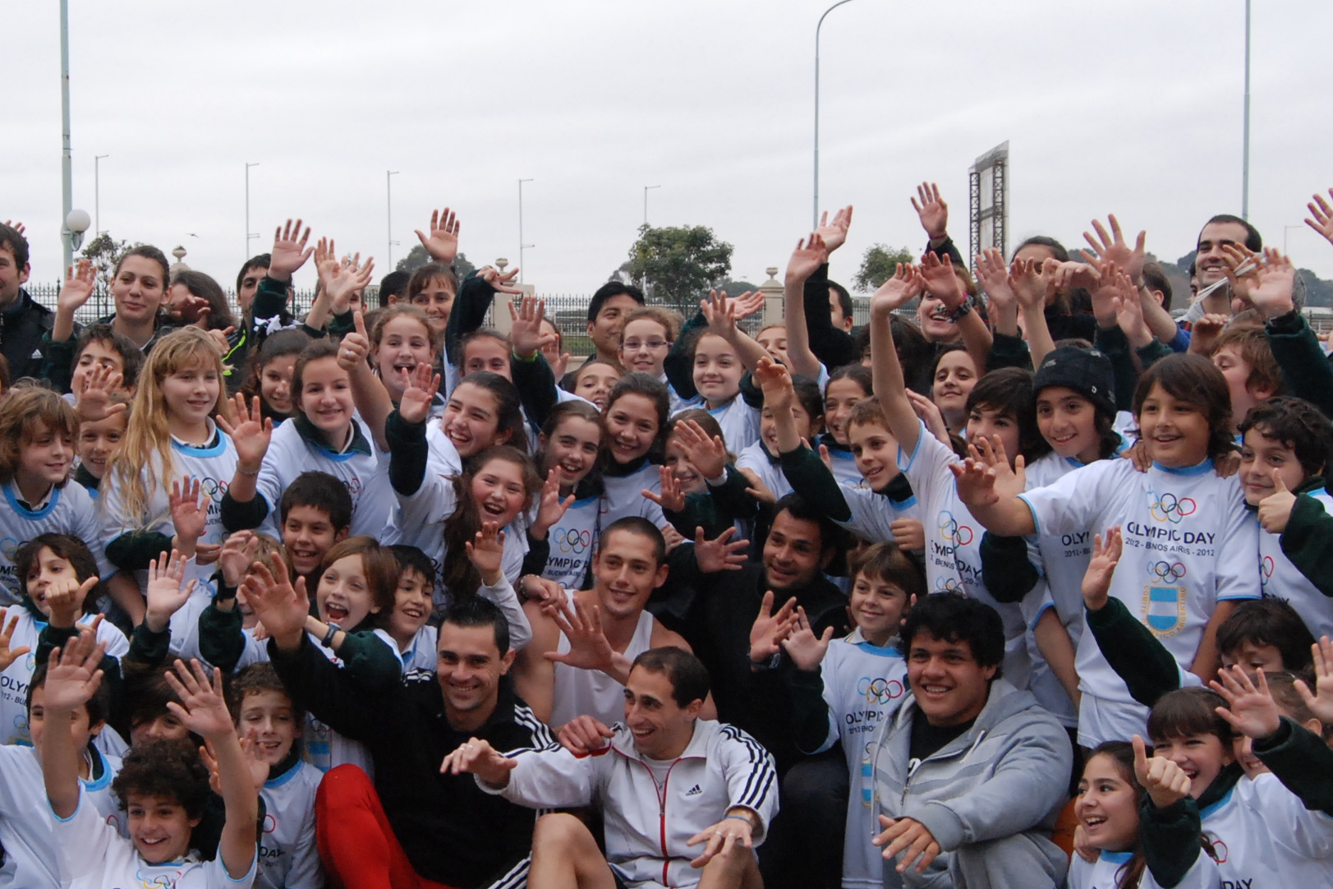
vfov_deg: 23.0
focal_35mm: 59
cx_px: 497
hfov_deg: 33.8
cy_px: 523
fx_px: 2184
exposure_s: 1/200
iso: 800
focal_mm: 22
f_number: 7.1
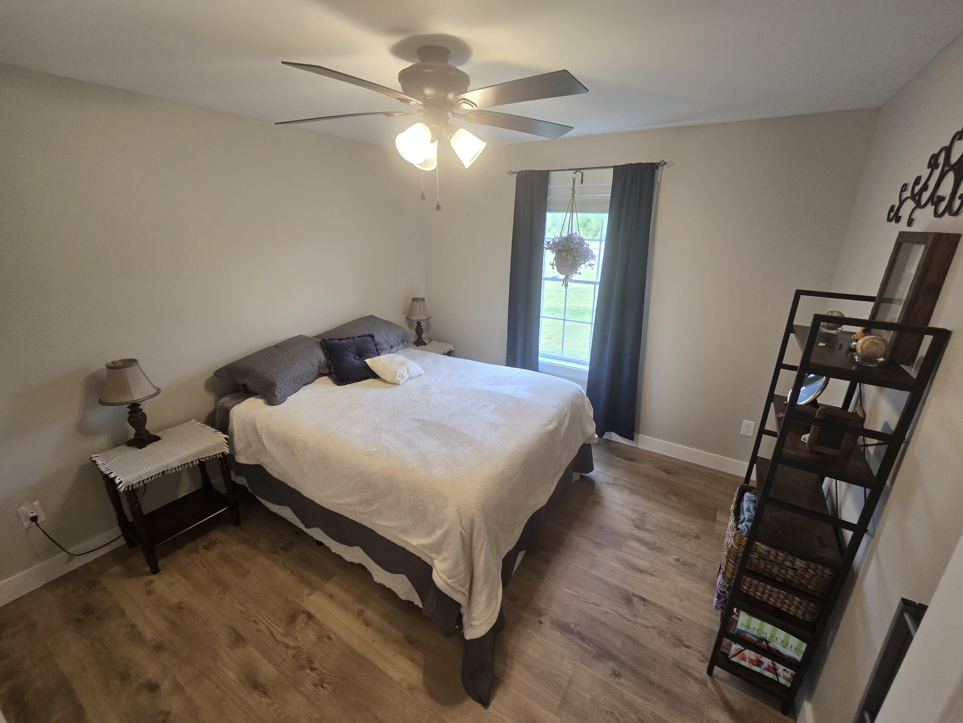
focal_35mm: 13
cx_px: 482
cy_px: 362
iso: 160
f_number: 2.2
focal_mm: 2.2
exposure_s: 1/60
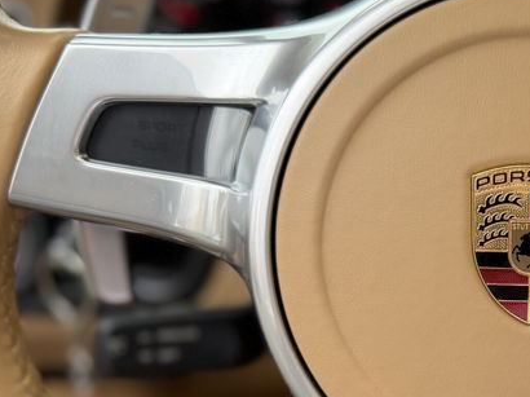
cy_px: 335
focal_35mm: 60
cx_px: 529
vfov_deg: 23.9
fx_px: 918
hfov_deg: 30.0
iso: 125
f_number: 1.78
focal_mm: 6.76
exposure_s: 1/121
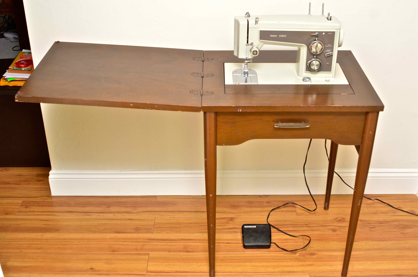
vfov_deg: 28.8
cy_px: 138
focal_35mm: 46
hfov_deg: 42.4
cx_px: 209
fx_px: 539
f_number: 4.5
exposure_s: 1/60
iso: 500
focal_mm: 31
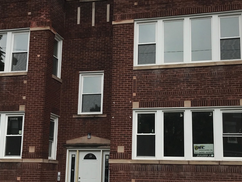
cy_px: 107
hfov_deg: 35.5
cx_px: 123
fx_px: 377
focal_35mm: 54
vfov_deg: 27.0
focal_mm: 3.99
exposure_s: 1/372
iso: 20
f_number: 1.8
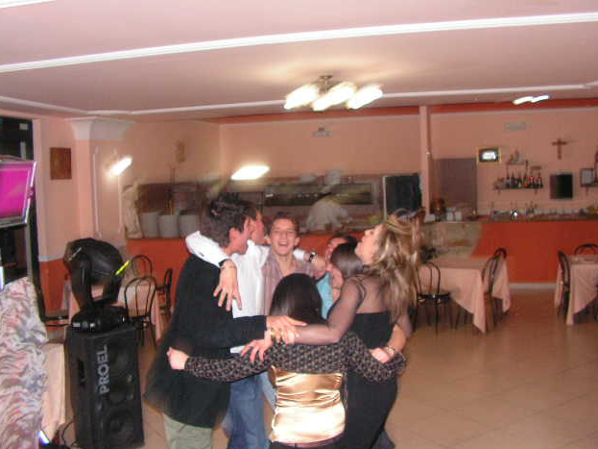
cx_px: 302
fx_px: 639
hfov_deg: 50.1
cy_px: 223
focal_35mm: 37
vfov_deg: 38.7
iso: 200
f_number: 3.2
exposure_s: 1/40
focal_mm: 6
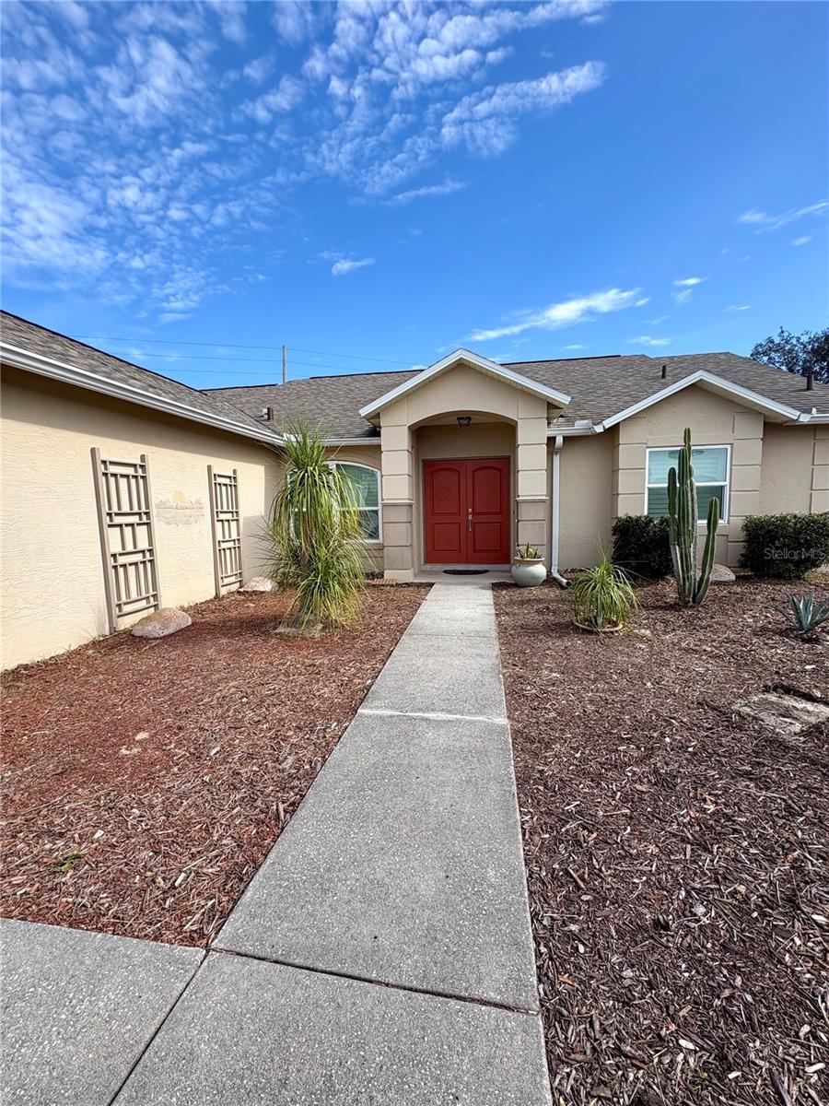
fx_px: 447
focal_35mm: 14
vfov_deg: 102.1
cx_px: 414
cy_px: 553
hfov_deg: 85.7
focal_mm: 2.22
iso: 50
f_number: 2.2
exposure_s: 1/1078
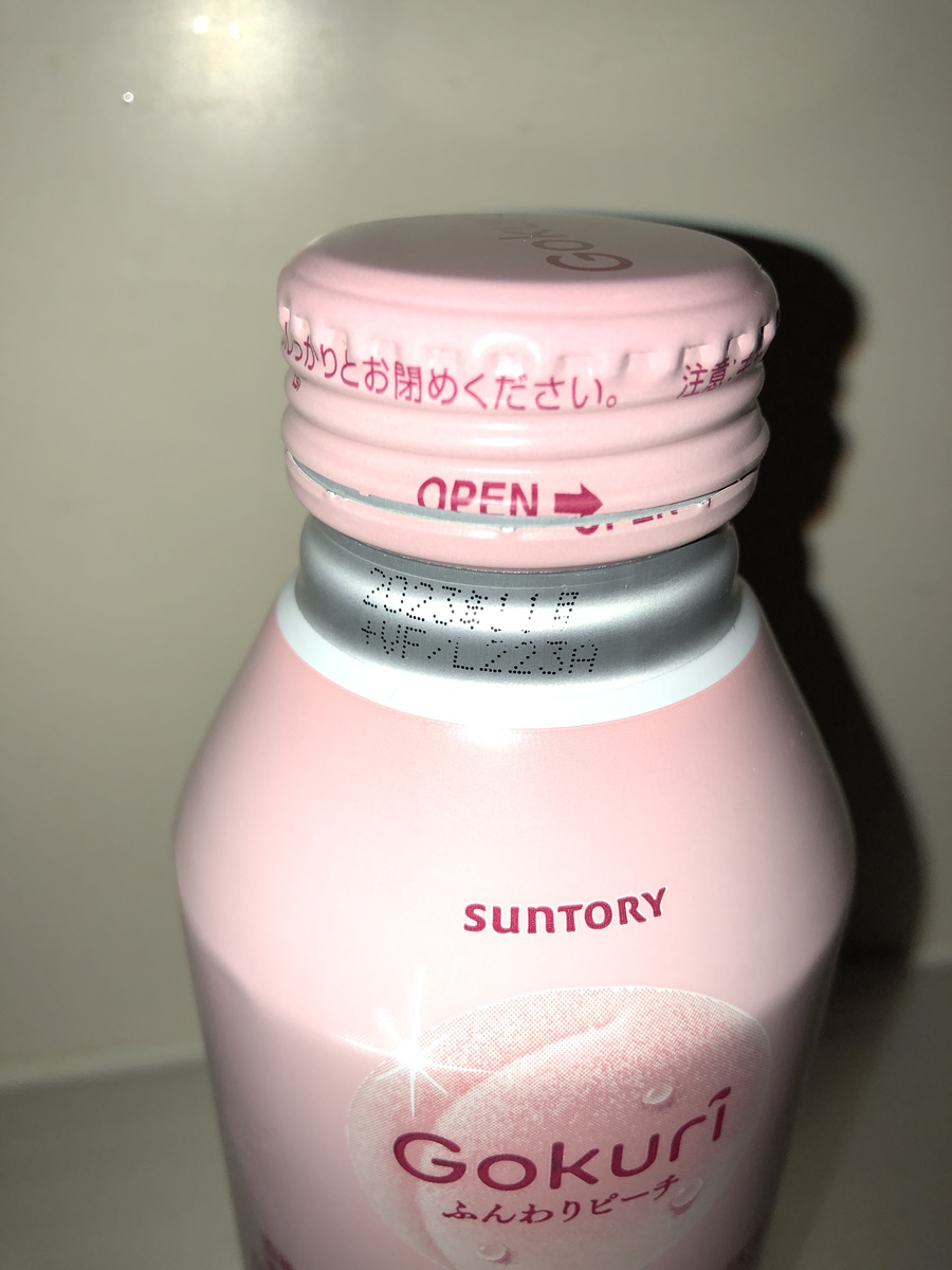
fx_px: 1027
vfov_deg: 63.4
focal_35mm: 28
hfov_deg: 49.7
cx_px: 476
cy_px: 635
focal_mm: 3.99
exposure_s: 1/1297
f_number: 1.8
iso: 20
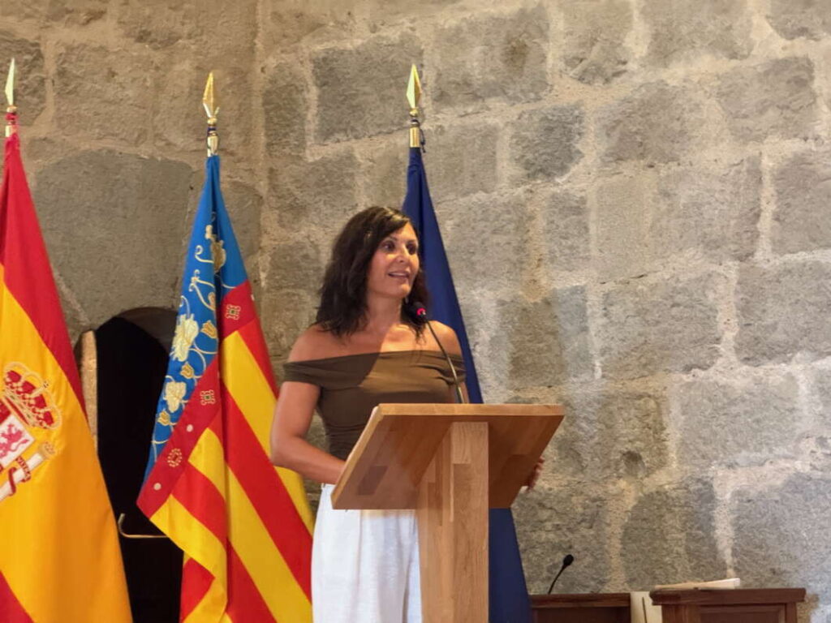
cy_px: 312
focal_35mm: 120
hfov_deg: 16.4
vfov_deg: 12.3
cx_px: 416
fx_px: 2881
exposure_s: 1/40
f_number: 2.8
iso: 1250
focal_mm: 15.66
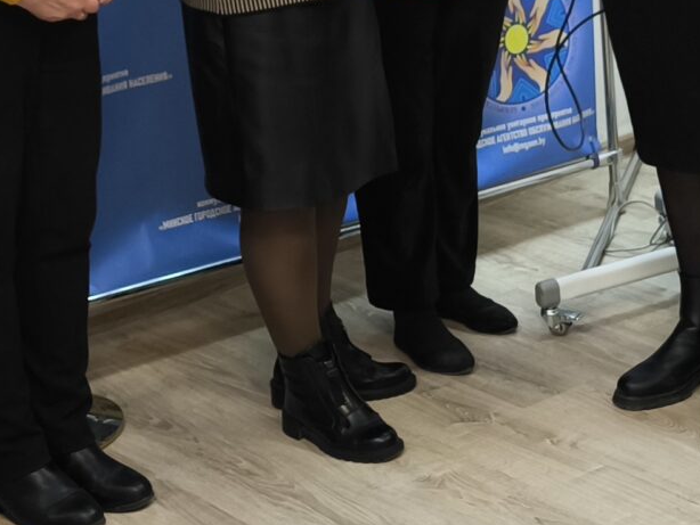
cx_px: 587
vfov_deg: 14.7
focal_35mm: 100
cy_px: 98
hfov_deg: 19.4
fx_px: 2023
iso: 200
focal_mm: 6.92
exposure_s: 1/100
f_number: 1.9
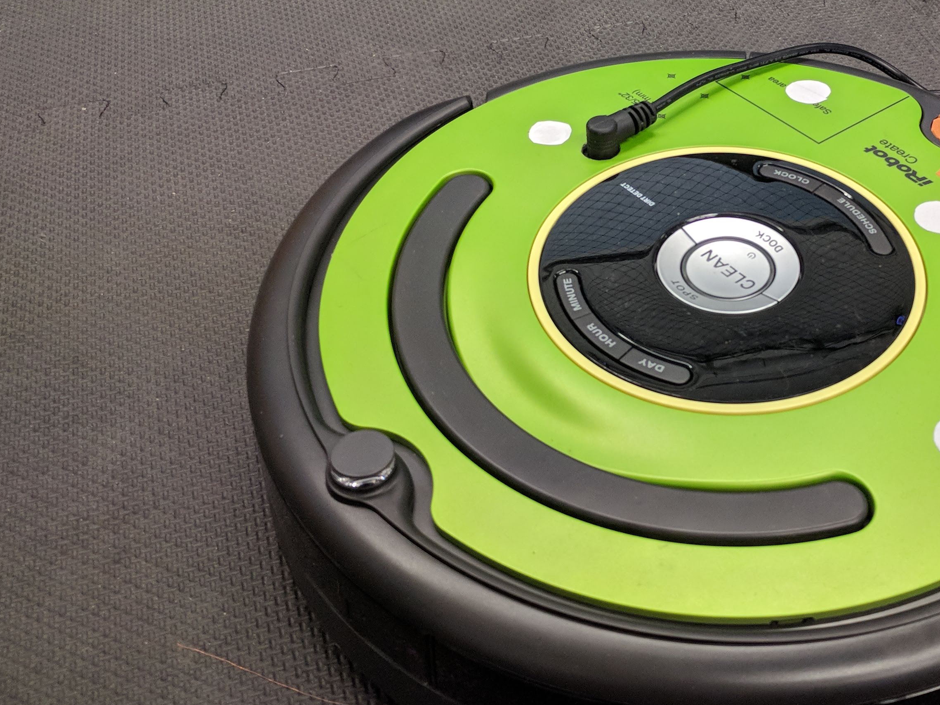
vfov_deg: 31.2
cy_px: 212
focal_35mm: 46
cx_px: 733
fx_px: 1249
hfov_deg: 39.8
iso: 395
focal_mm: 4.67
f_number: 2
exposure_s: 1/72.5
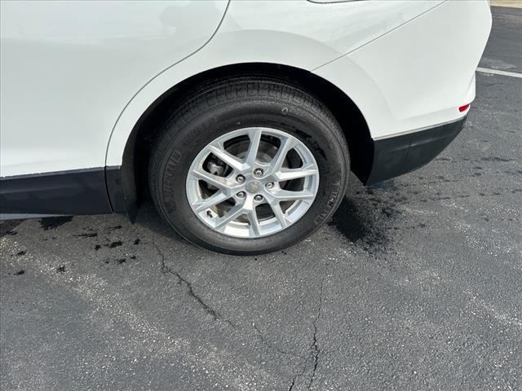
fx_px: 362
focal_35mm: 24
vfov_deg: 56.8
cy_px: 196
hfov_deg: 71.6
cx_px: 261
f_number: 1.78
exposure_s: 1/2732
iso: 80
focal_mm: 6.86
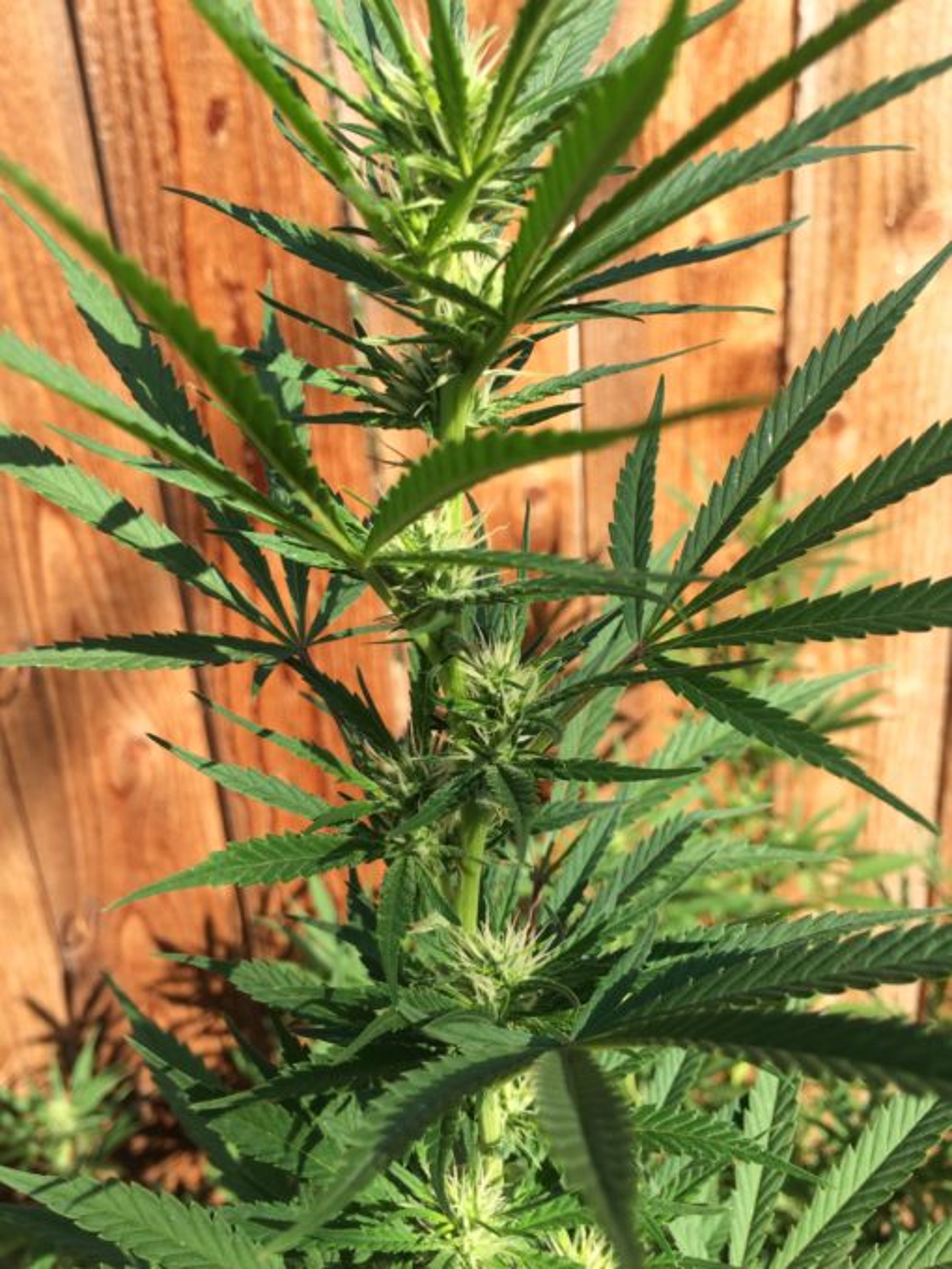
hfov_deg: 48.2
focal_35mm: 29
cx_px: 476
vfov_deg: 61.7
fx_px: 1063
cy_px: 634
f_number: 2.2
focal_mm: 4.15
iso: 32
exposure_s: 1/720
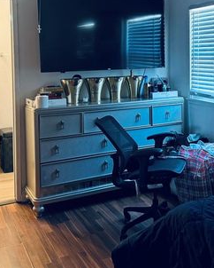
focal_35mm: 46
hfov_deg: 32.3
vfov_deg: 39.6
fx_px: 364
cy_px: 79
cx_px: 156
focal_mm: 6.76
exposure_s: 1/60
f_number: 1.78
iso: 500
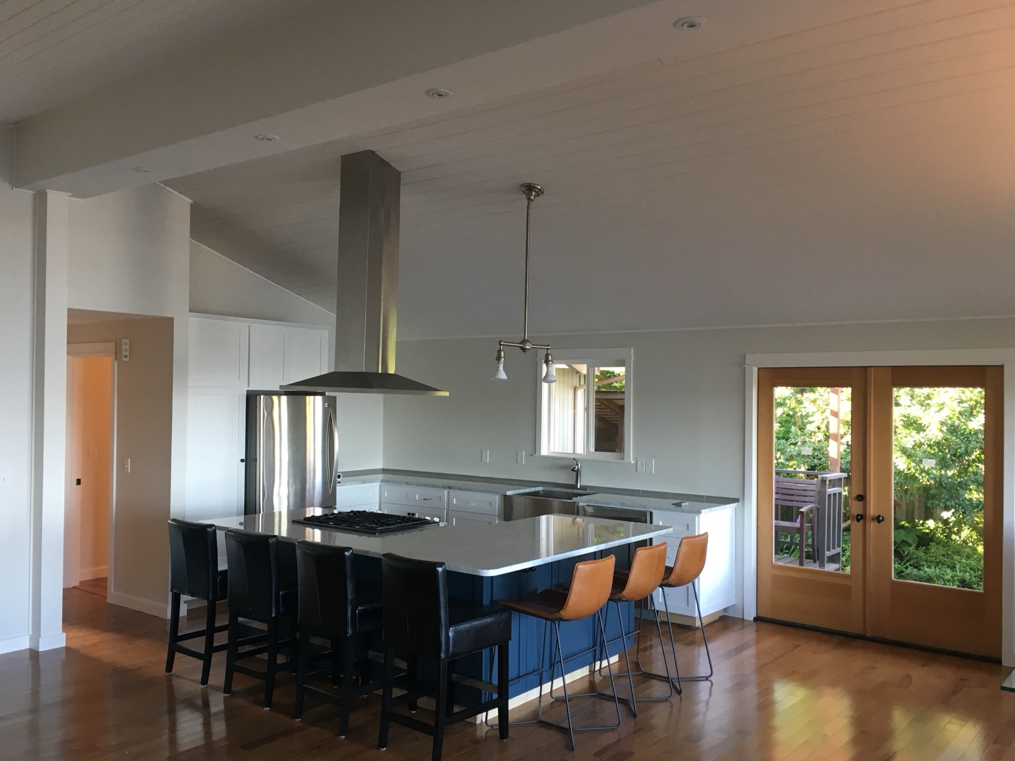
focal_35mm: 30
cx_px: 512
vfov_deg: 46.8
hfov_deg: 60.0
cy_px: 390
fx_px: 880
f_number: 2.2
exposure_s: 1/30
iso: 50
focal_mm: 4.15
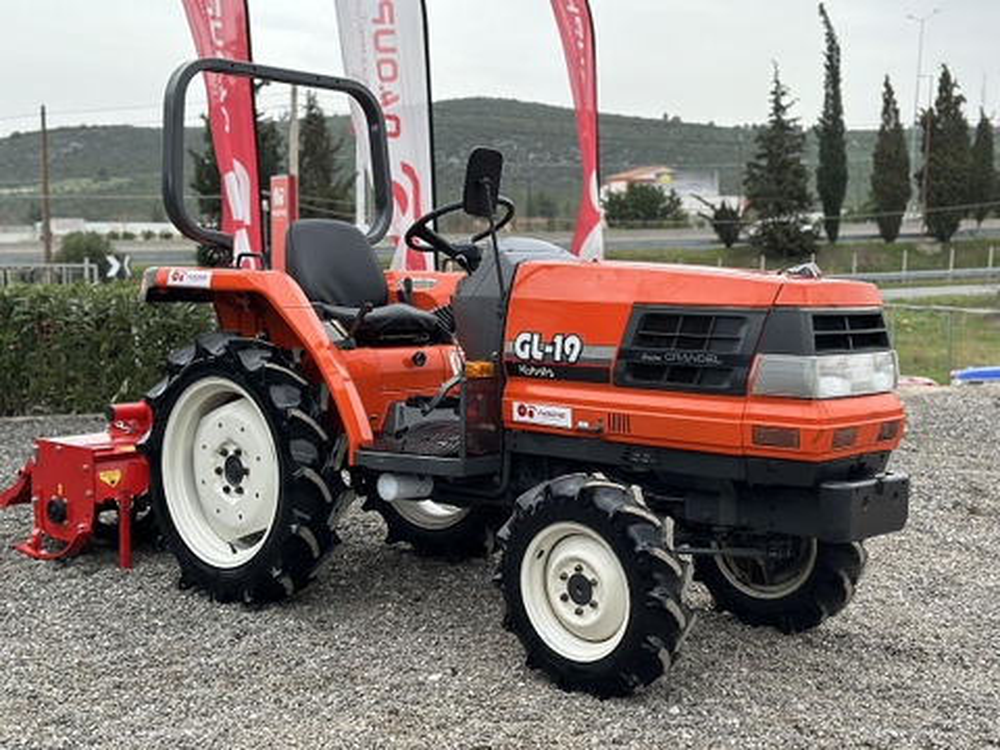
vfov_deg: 30.3
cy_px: 375
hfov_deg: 39.7
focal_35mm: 48
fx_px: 1387
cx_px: 500
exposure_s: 1/332
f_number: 1.78
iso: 80
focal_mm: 6.86
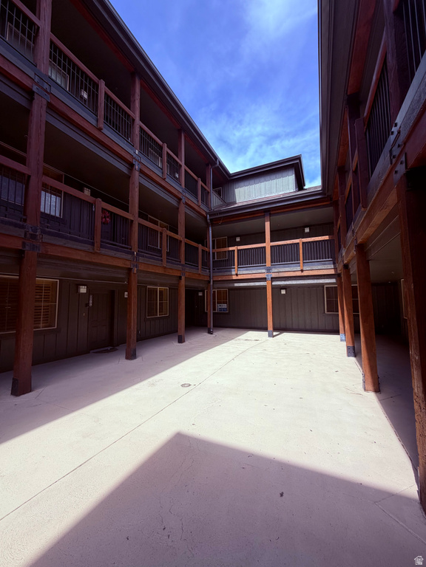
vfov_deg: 102.1
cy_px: 284
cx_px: 213
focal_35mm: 14
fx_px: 230
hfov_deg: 85.7
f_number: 2.2
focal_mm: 2.22
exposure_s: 1/770
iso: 32
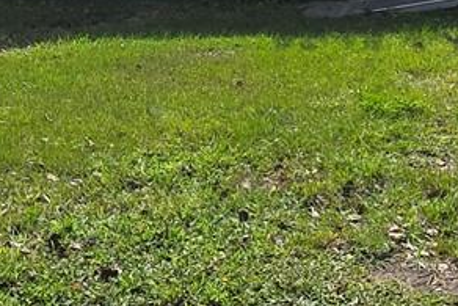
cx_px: 271
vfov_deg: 17.4
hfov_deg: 27.3
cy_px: -82
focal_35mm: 74
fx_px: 942
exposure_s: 1/3203
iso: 40
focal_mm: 2.2
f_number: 1.9
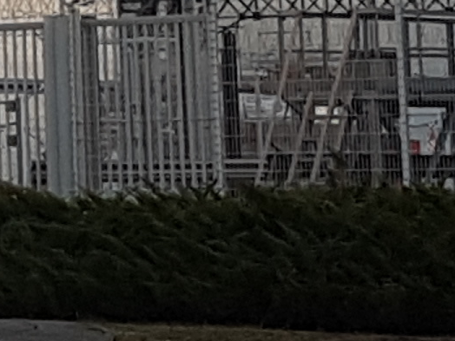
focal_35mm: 200
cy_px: -340
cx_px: -288
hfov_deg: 9.5
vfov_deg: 7.2
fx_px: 2629
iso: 64
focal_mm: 4.2
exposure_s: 1/100
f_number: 1.7
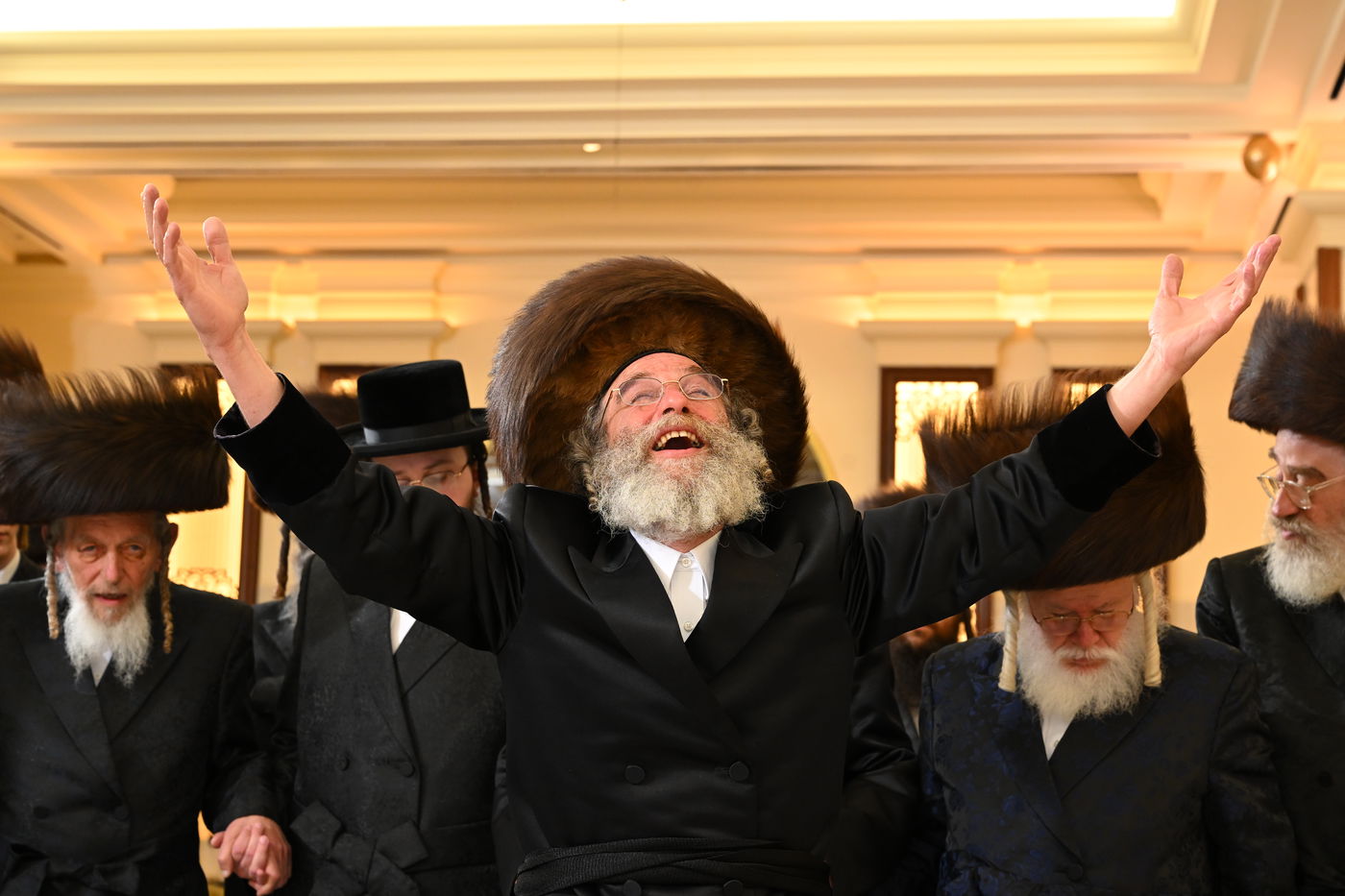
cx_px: 672
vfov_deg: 19.5
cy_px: 448
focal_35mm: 70
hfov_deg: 28.8
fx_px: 2615
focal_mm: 70
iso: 2000
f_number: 6.3
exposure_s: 1/200
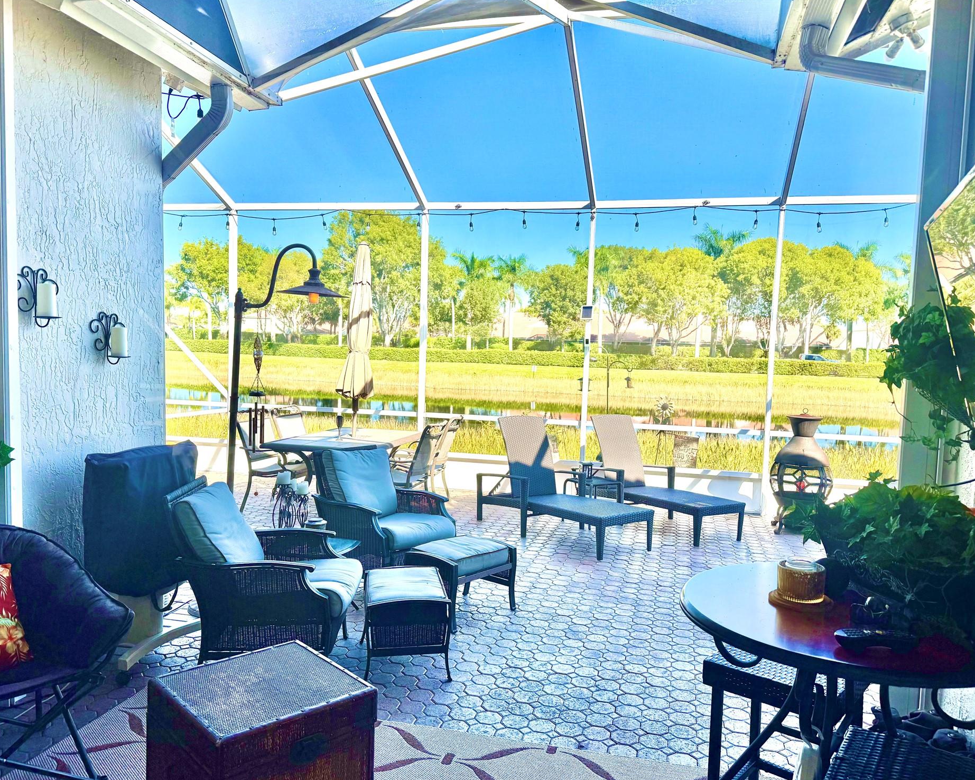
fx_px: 750
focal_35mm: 26
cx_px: 508
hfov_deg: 66.0
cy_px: 402
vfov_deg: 54.9
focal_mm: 6.76
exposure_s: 1/1869
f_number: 1.78
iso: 80
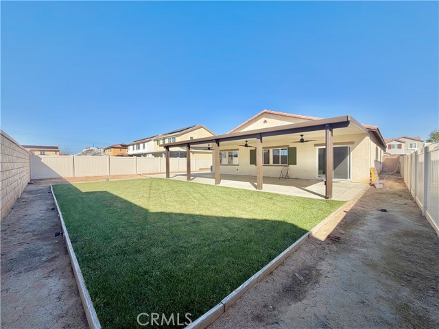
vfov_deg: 85.7
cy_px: 164
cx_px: 220
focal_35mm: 14
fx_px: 178
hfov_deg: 102.1
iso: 20
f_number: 2.2
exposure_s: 1/770
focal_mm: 2.22
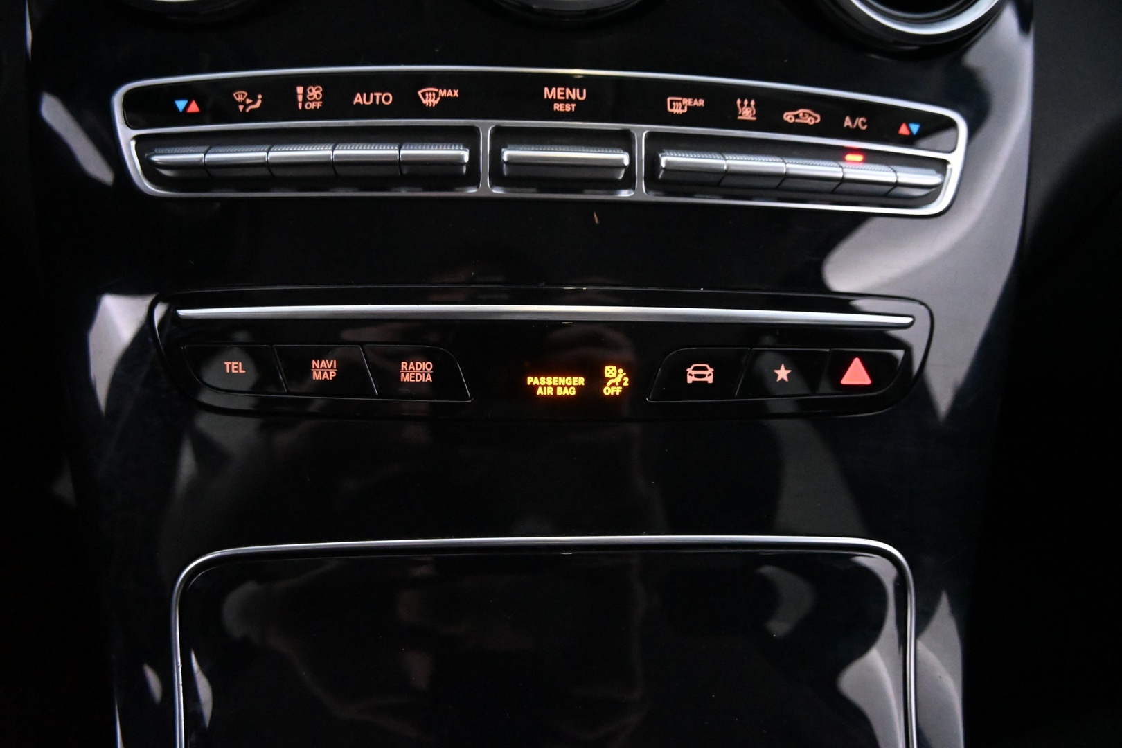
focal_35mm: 75
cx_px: 561
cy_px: 374
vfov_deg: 18.2
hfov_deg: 27.0
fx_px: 2337
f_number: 6.3
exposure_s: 1/80
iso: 10000
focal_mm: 50
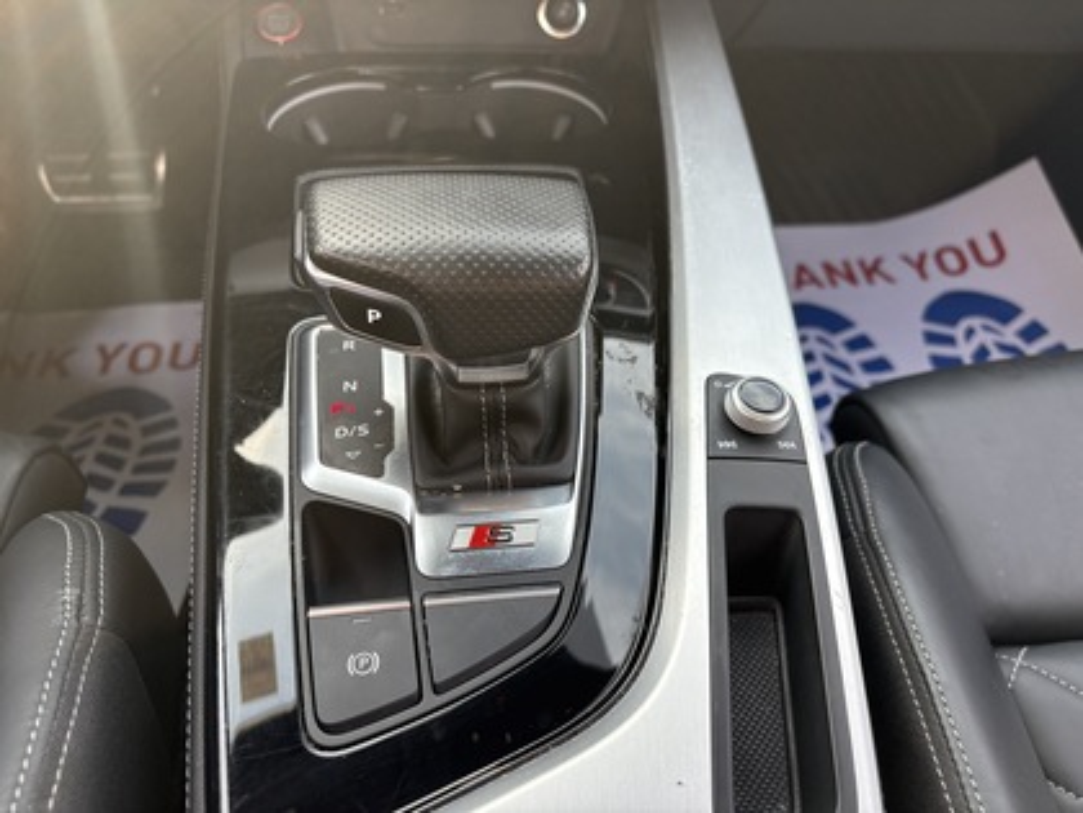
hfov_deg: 67.3
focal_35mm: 26
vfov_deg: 53.1
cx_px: 542
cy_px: 406
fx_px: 813
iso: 64
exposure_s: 1/238
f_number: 1.6
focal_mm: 5.96
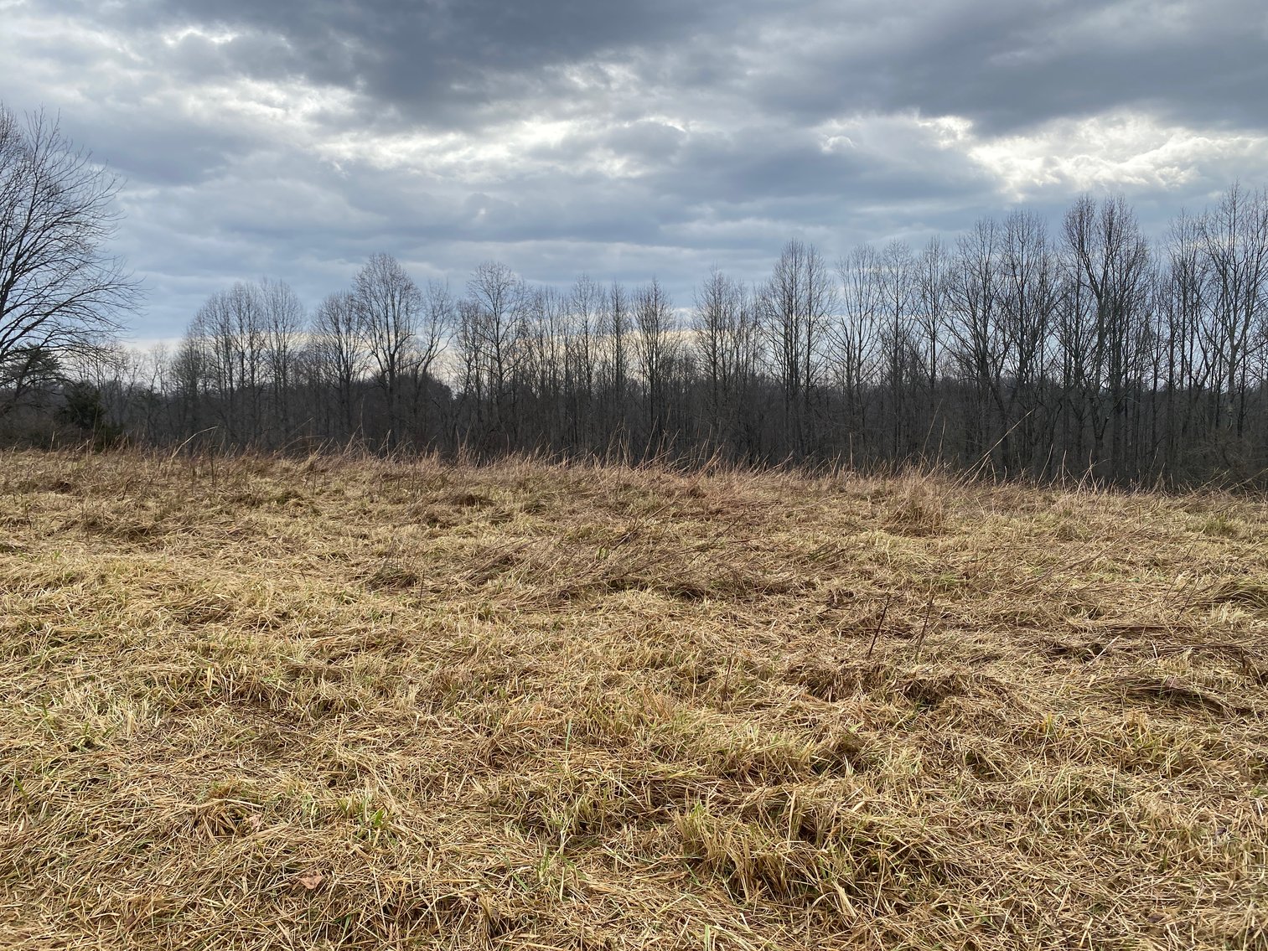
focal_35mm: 26
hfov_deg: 67.3
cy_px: 476
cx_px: 634
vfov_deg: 53.1
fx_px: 952
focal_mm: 4.25
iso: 32
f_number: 1.8
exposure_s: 1/2105
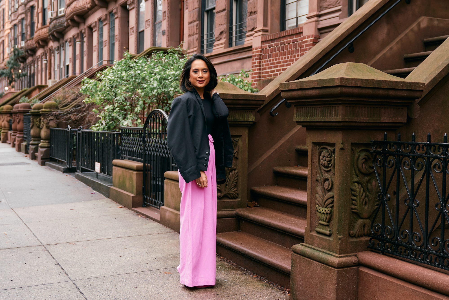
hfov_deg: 43.6
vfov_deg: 29.9
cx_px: 224
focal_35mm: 45
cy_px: 150
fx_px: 561
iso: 250
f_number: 2.8
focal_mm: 30
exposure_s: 1/125
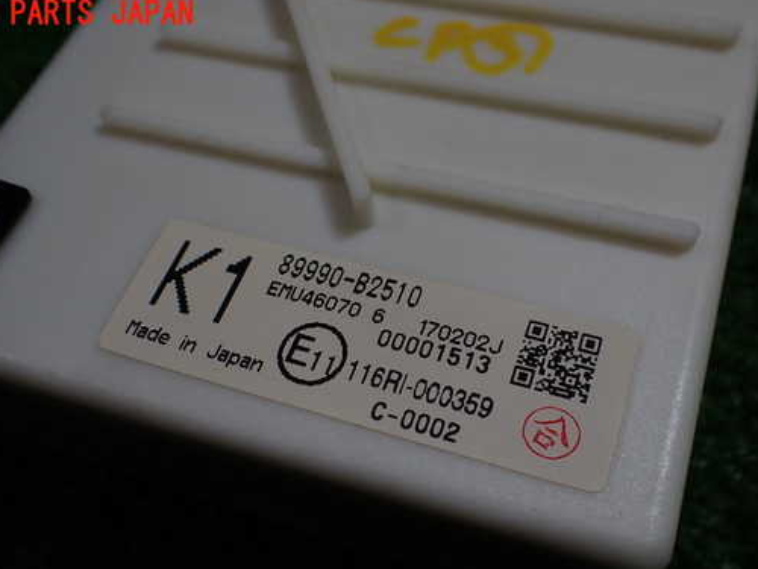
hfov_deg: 51.4
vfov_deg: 39.5
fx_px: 788
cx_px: 373
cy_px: 337
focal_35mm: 36
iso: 100
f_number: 2.3
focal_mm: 5.4
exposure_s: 1/125
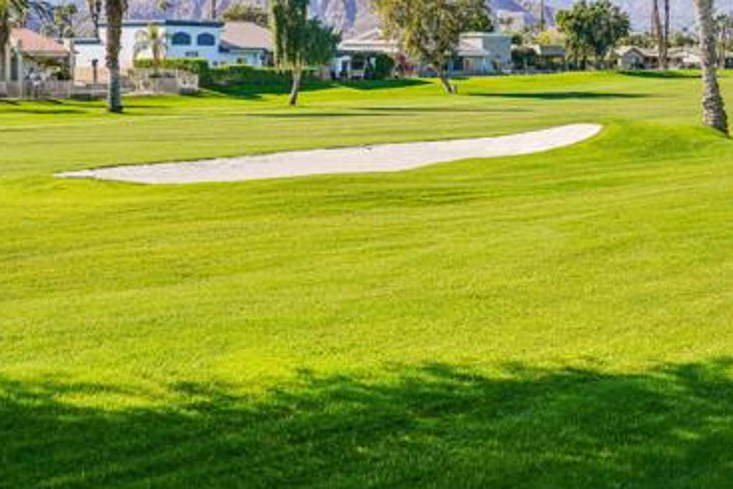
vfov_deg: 21.9
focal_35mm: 61
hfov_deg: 32.8
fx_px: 1242
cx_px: 405
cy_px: 73
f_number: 8
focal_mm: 35
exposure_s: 1/320
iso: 100
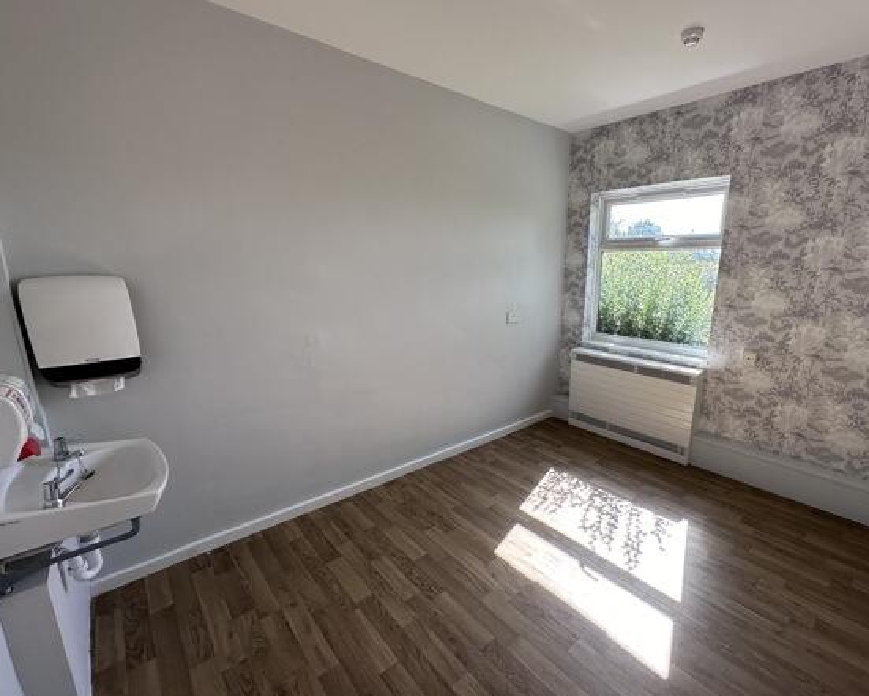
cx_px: 496
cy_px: 357
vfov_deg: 80.4
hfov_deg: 92.5
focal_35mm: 16
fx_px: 412
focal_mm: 2.22
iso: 40
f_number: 2.2
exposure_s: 1/141
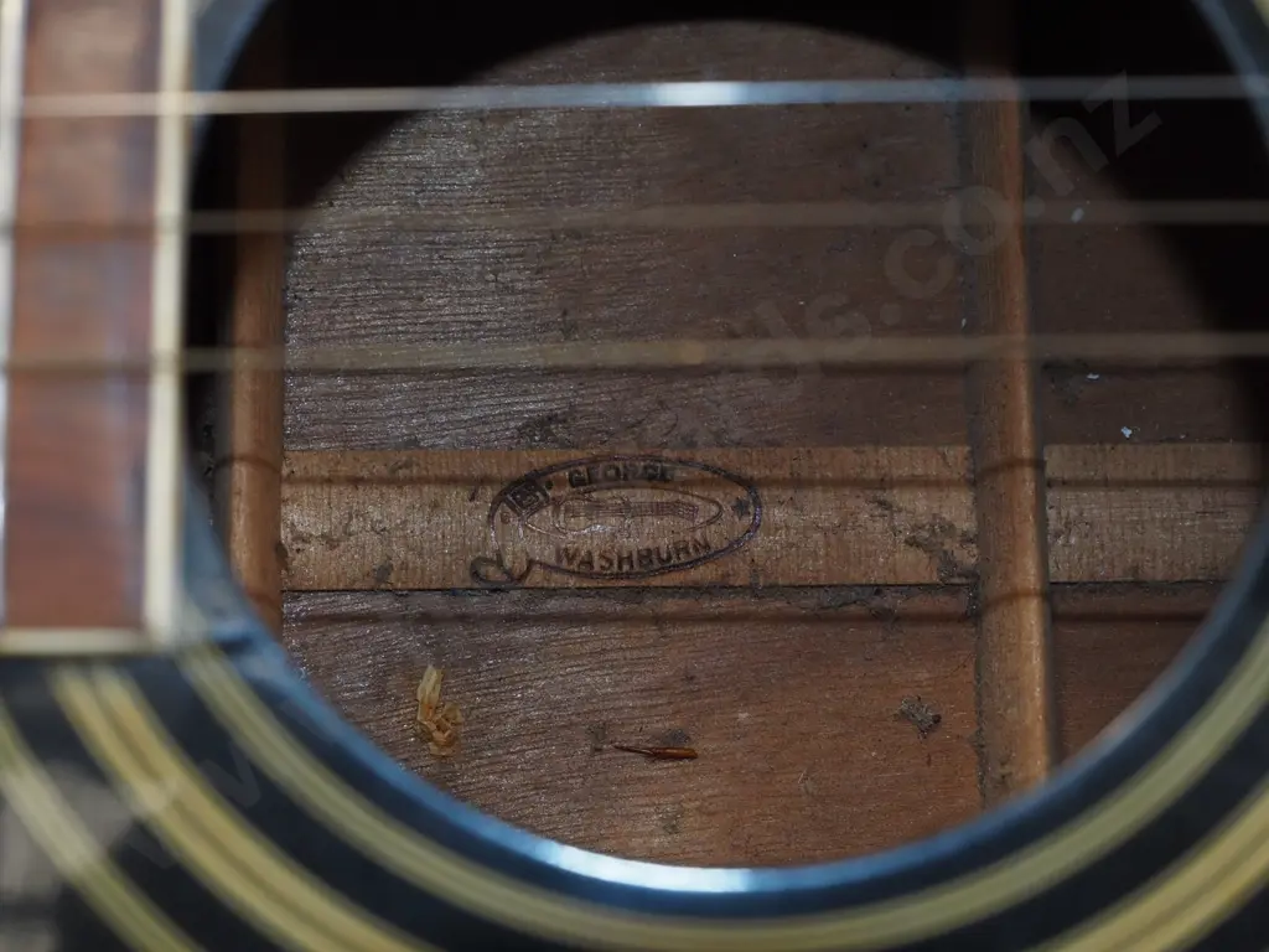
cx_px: 634
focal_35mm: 66
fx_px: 2420
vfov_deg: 22.3
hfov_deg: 29.4
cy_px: 476
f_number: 5.6
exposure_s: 1/160
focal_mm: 33
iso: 1600
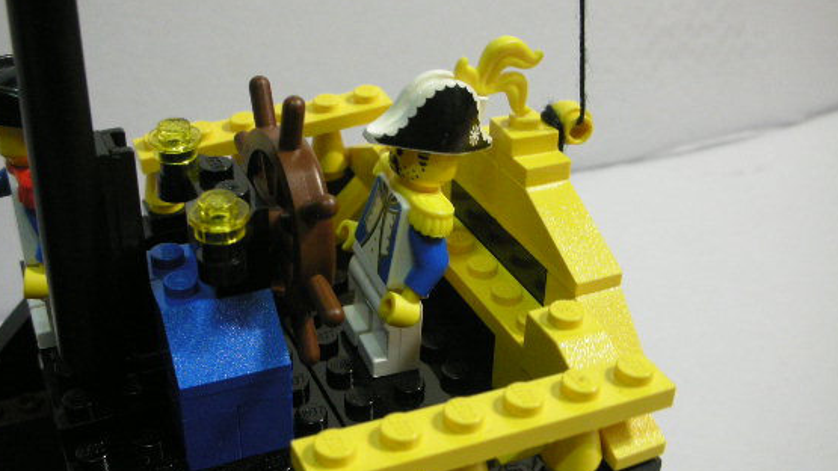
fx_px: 978
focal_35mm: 44
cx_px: 365
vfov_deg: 27.1
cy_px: 214
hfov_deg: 46.3
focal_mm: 5.8
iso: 200
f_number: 2.8
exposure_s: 1/13.6
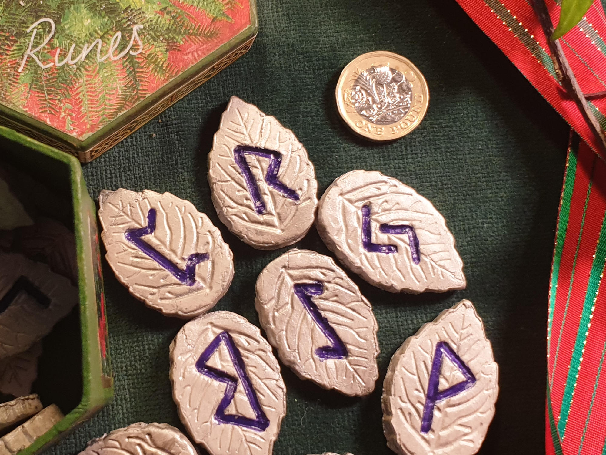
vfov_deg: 53.1
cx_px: 303
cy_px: 228
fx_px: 455
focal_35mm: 26
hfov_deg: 67.3
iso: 160
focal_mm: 4.3
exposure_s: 1/50
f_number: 2.4
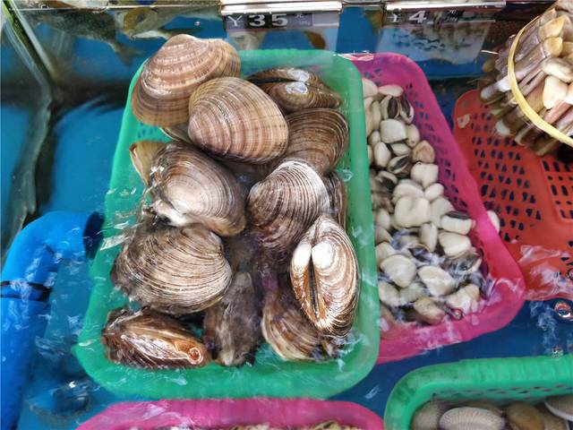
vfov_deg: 56.8
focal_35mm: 24
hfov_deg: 71.6
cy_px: 215
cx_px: 286
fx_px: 397
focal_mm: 4.1
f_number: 1.7
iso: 1000
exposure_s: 1/50
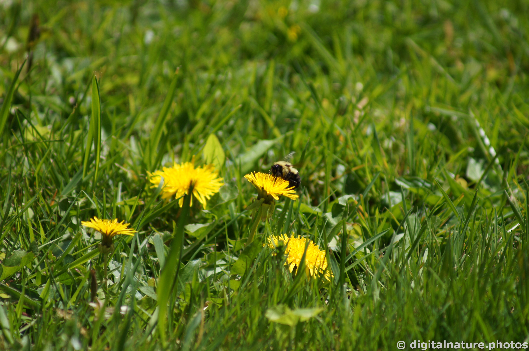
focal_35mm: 450
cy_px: 176
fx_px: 6605
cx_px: 264
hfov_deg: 4.6
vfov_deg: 3.0
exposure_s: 1/500
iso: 125
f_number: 5.6
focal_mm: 300
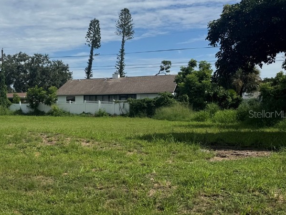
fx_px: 339
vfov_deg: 35.2
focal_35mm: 41
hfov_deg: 43.2
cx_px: 49
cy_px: 114
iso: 80
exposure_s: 1/9009
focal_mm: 6.76
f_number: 1.78
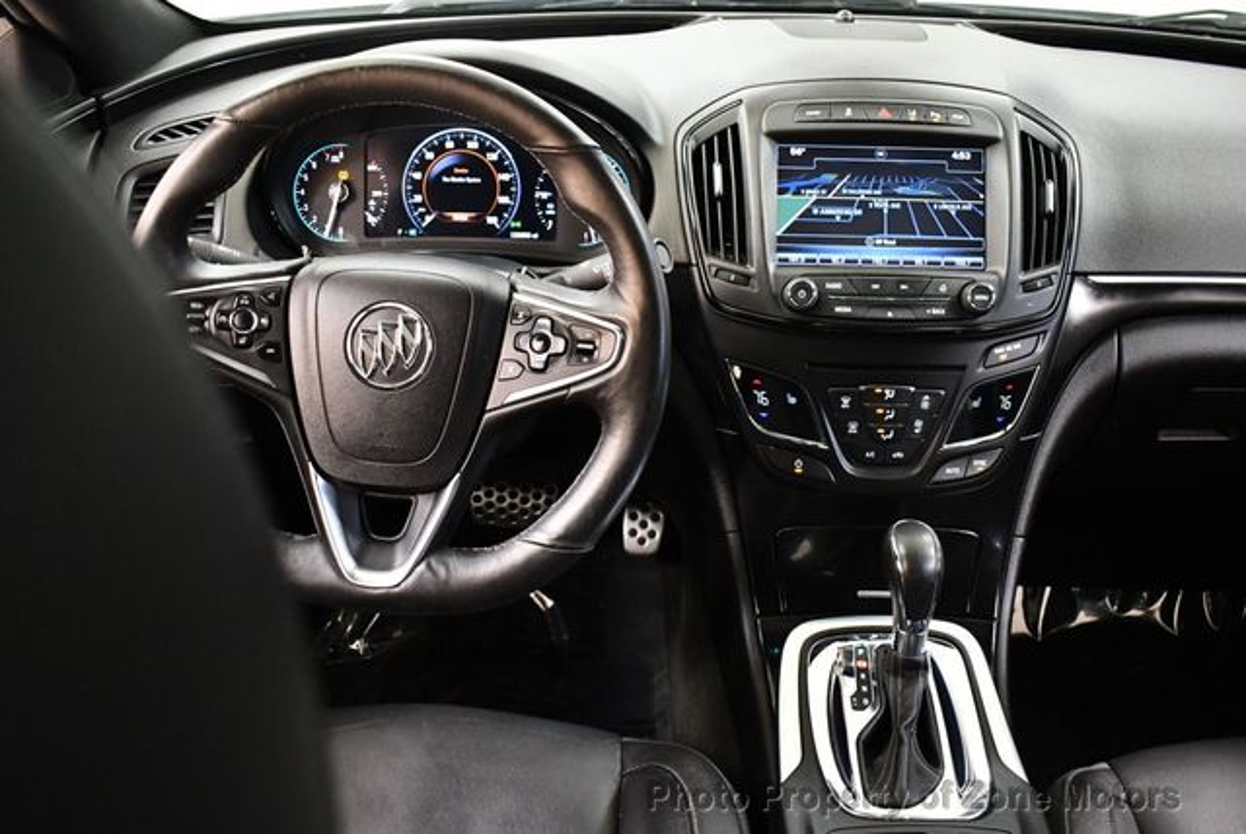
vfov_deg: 36.9
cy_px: 417
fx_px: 1247
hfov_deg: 53.1
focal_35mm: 36
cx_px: 623
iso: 3200
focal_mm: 18
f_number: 3.5
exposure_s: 1/80
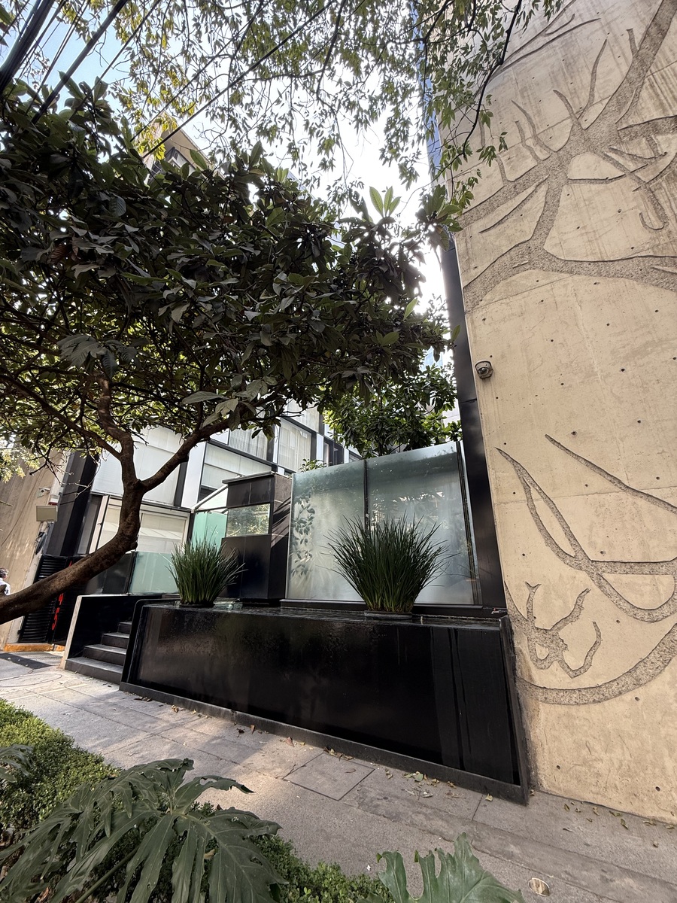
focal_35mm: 14
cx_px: 338
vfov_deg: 102.1
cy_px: 452
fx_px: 365
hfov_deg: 85.7
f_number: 2.2
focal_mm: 2.22
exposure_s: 1/99
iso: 64
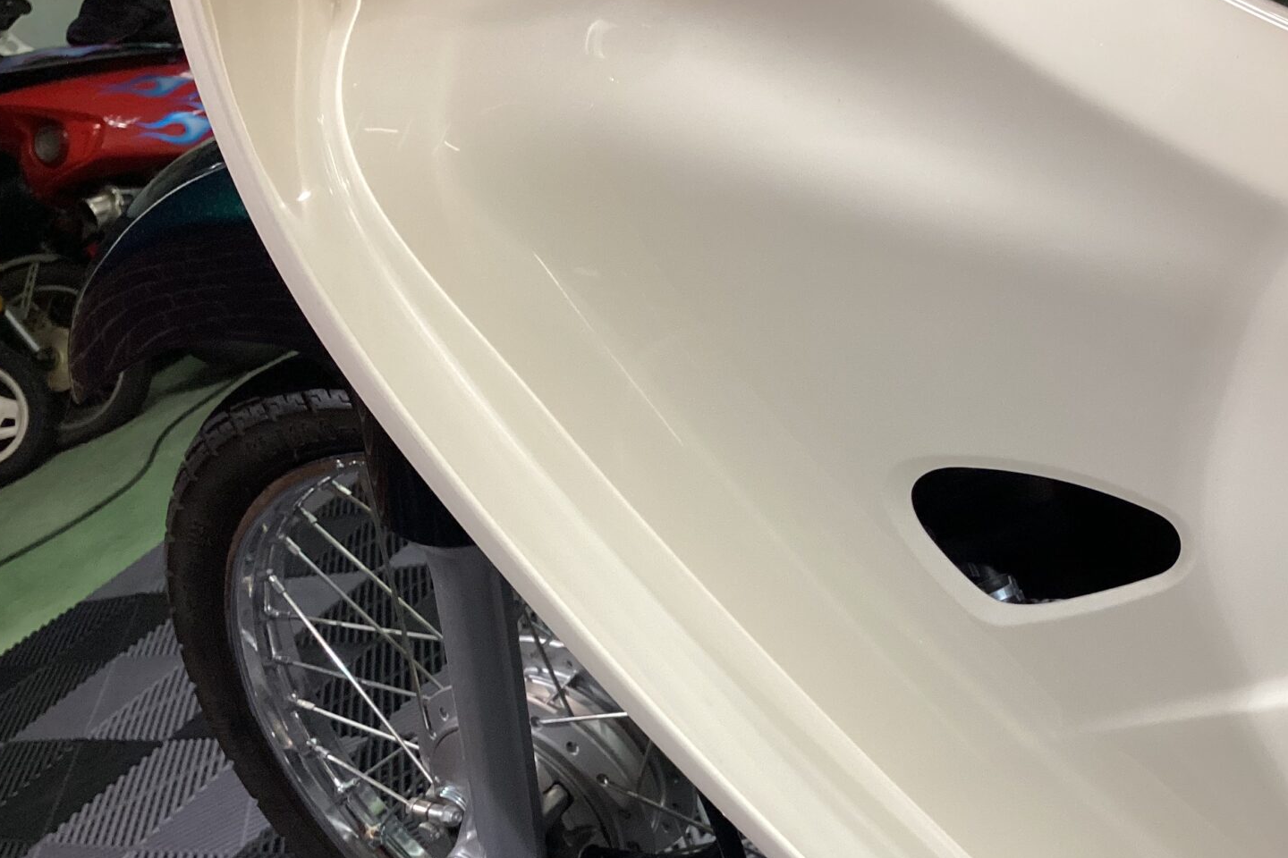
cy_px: 605
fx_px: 1538
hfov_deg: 44.8
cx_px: 846
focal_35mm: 43
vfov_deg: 30.8
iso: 125
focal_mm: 3.3
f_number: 2.4
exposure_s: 1/60
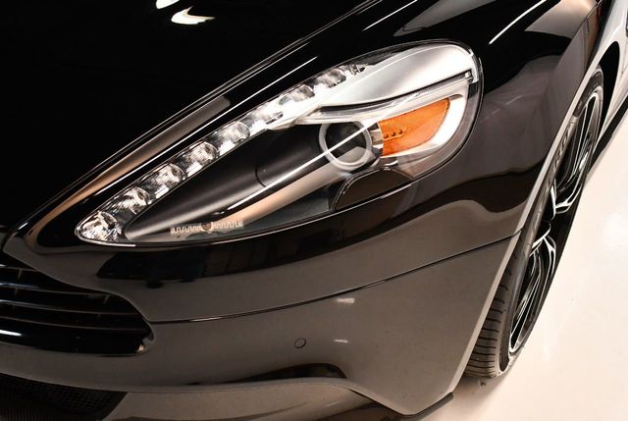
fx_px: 874
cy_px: 210
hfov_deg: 39.5
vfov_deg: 27.1
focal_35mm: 50
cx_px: 314
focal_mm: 25
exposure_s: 1/100
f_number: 4
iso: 3200
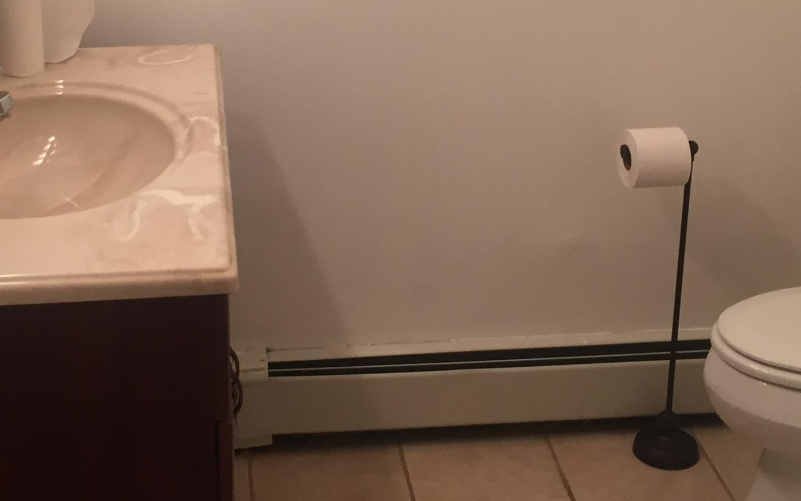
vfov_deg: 19.2
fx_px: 1441
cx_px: 363
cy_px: 8
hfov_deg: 31.1
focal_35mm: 66
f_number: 2.2
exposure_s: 1/30
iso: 32
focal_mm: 4.15
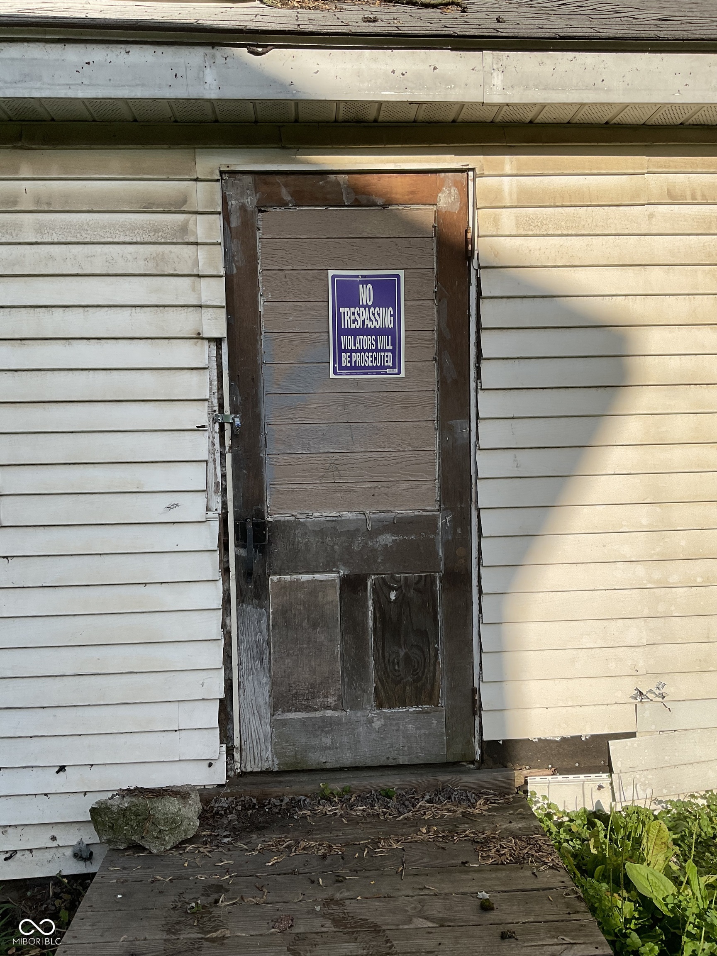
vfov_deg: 61.7
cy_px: 478
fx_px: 801
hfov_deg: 48.2
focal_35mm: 29
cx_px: 358
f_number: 1.8
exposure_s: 1/1577
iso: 16
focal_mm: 3
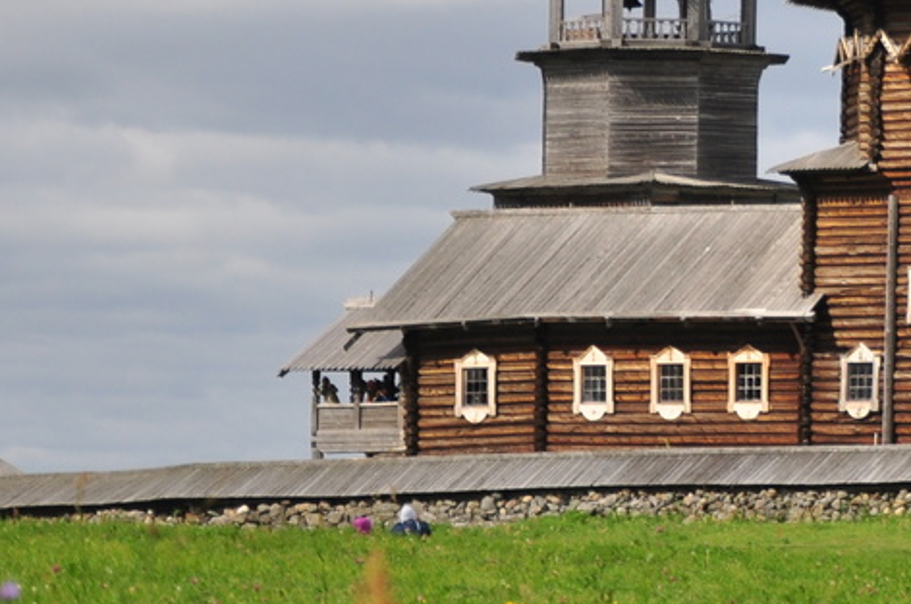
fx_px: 6972
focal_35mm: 276
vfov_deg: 5.0
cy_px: 77
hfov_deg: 7.4
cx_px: 1187
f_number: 5.6
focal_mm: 62
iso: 200
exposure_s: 1/1250
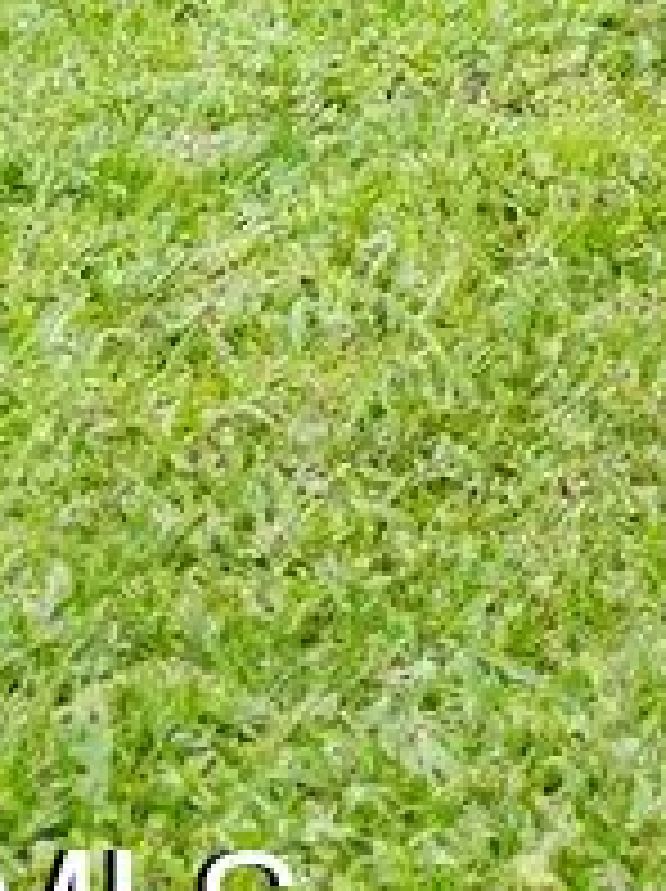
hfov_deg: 4.2
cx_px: 3600
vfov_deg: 6.1
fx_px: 7687
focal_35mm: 299
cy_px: -1874
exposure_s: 1/40
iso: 64
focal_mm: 30
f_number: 7.1
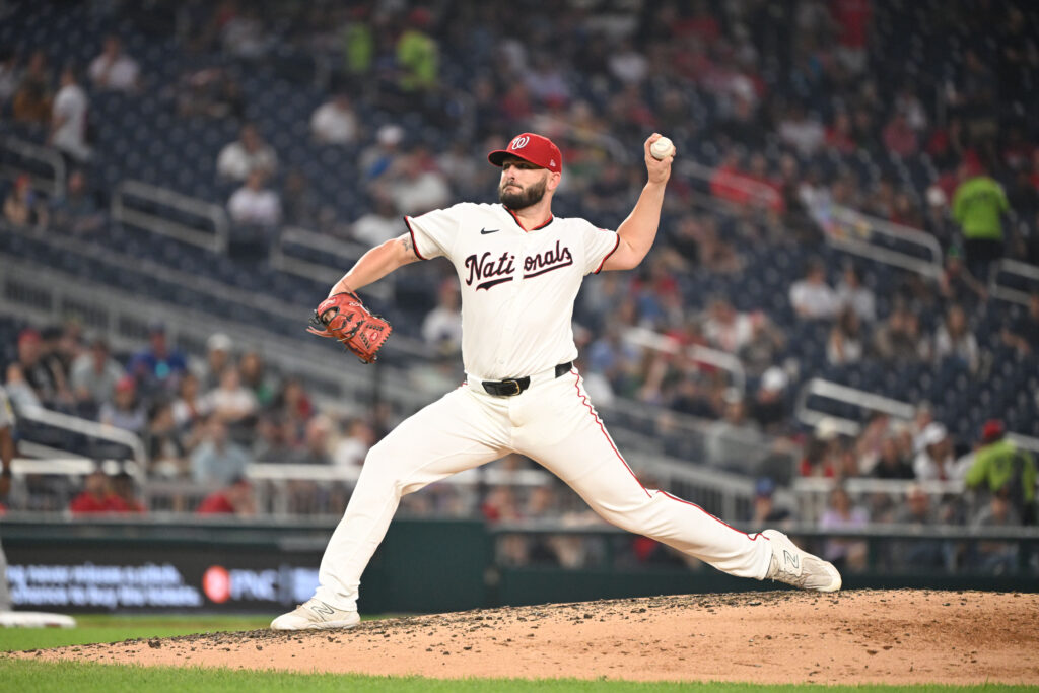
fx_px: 9525
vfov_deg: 4.2
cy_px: 346
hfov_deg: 6.2
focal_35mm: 330
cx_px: 520
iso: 5000
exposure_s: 1/2000
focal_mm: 330
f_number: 4
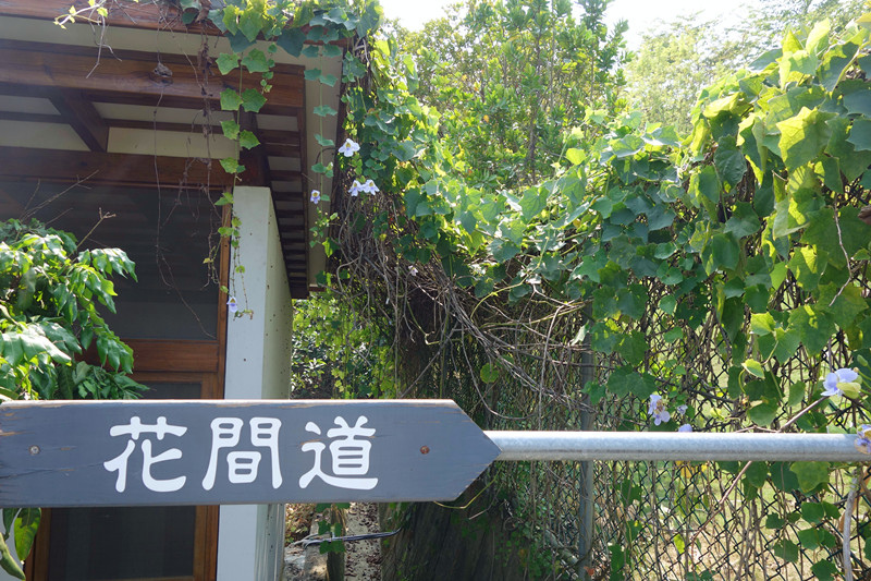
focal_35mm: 28
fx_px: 677
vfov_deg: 46.4
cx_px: 436
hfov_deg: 65.5
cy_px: 290
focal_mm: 10.4
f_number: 5.6
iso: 125
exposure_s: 1/125
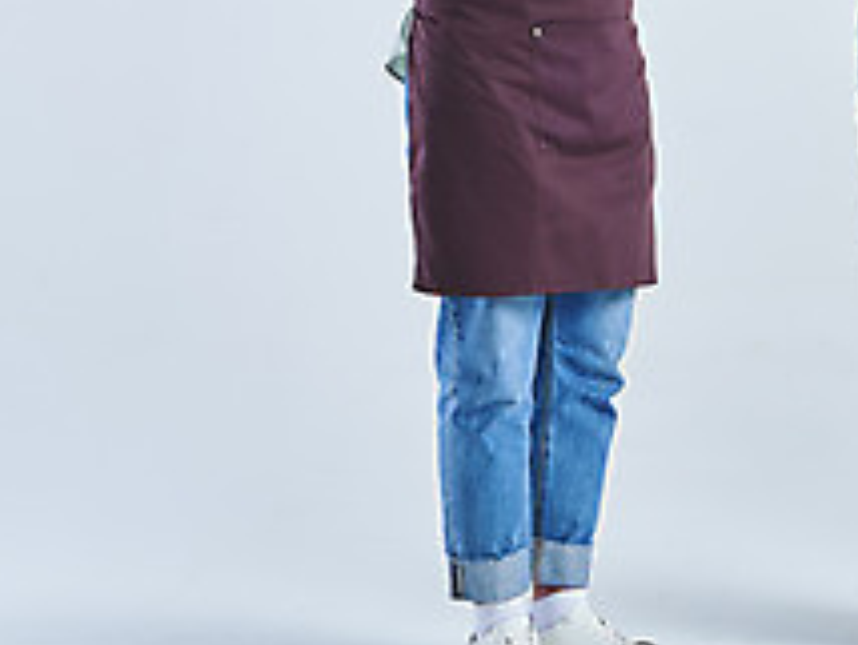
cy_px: -44
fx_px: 3201
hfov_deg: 14.8
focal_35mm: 129
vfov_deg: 11.4
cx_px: 1024
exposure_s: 1/125
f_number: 14
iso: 100
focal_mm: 48
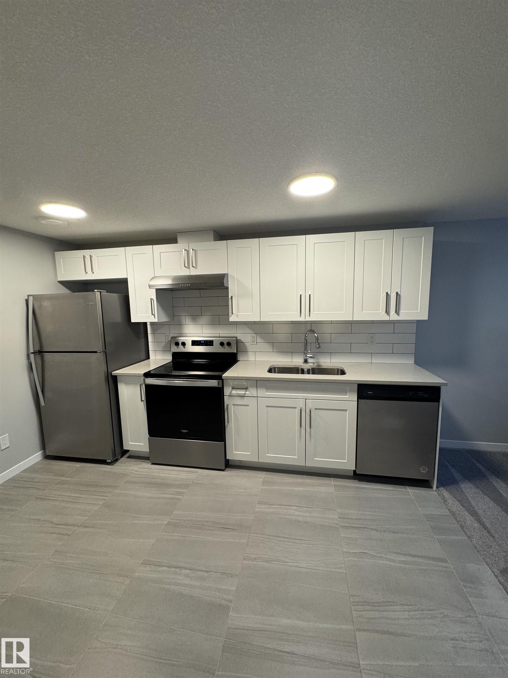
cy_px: 339
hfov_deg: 85.7
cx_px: 254
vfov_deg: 102.1
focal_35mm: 14
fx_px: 274
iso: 200
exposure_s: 1/120
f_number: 2.2
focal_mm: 2.22
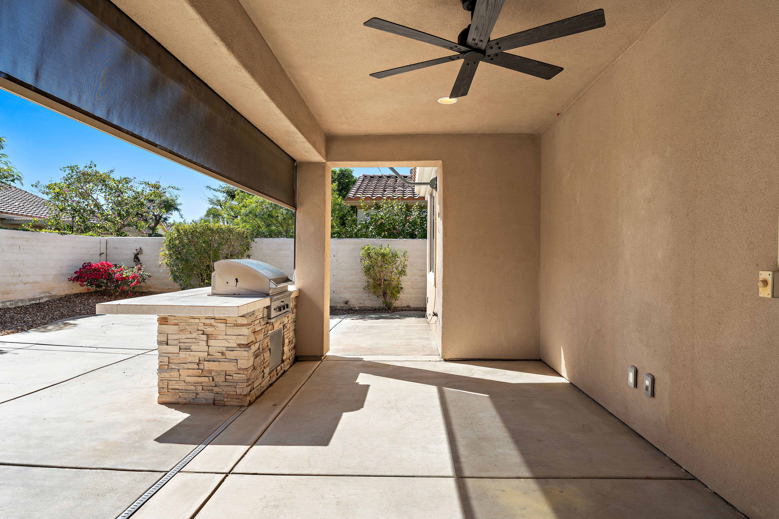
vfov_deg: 59.5
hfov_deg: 81.2
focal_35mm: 21
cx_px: 390
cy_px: 260
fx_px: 454
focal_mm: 21
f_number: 8
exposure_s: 1/640
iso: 320
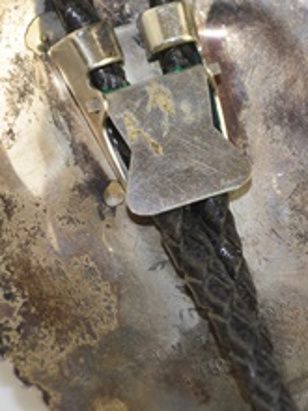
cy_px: 181
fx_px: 2566
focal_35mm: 216
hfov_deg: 6.9
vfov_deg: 9.1
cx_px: 196
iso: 200
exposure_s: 1/160
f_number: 5.6
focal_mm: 55
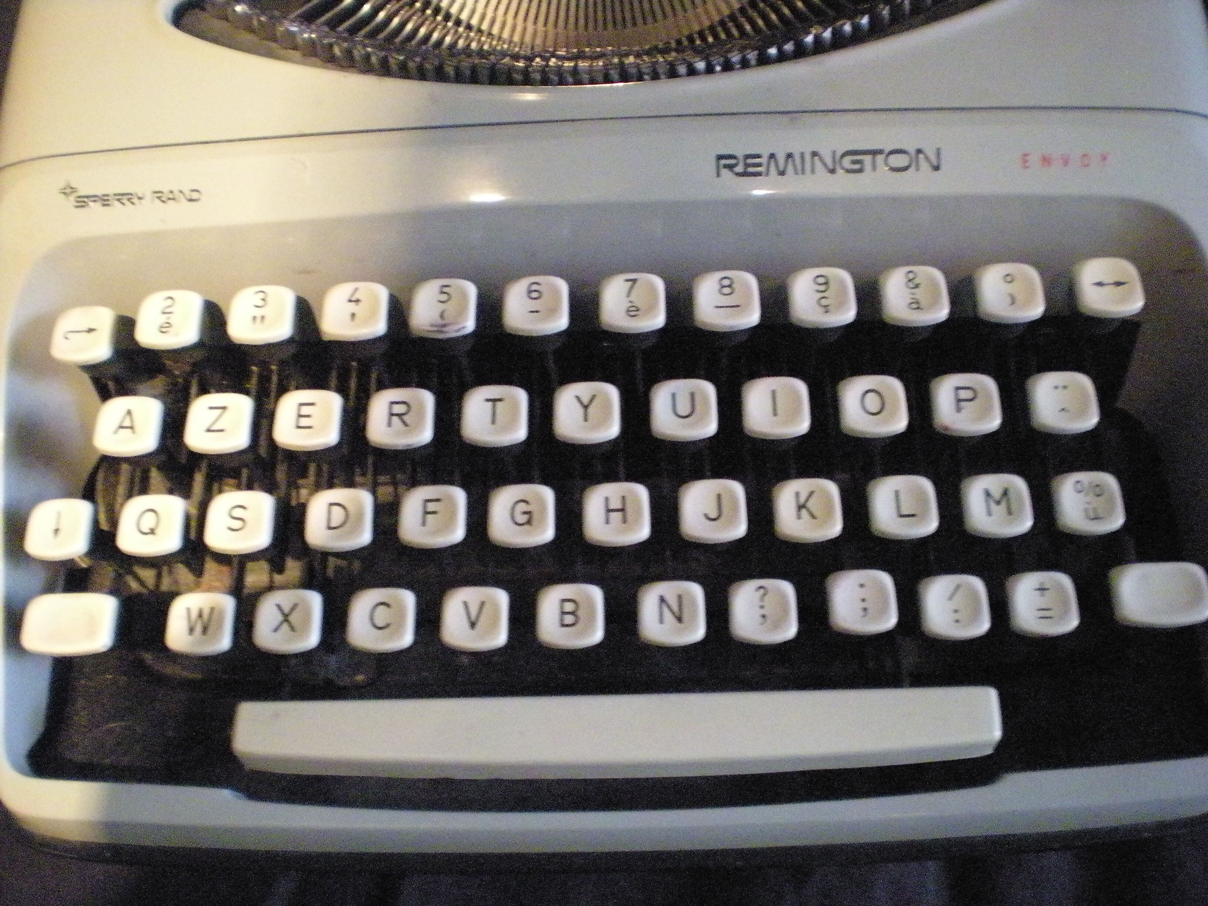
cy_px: 453
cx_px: 604
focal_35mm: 38
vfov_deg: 37.7
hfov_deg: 49.0
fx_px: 1326
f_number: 3.1
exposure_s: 1/36.5
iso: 1600
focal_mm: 6.3
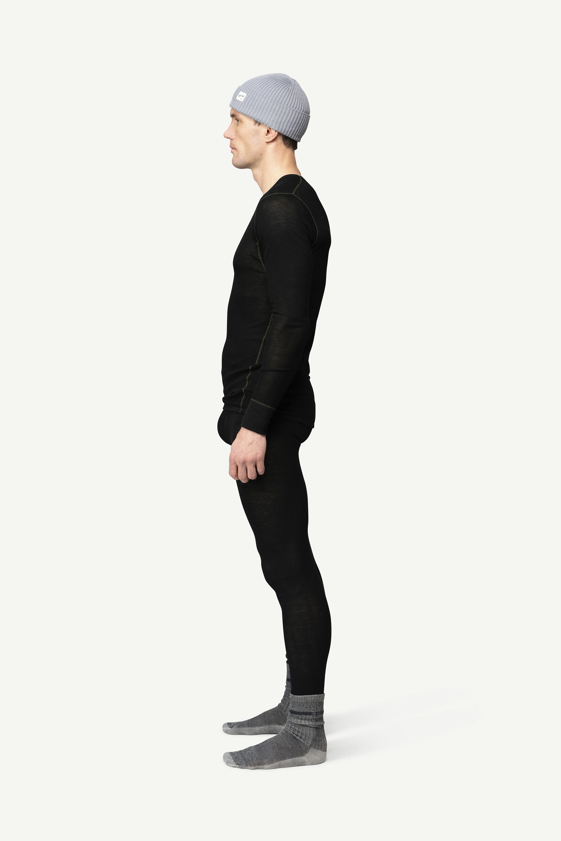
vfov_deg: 28.8
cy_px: 420
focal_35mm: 70
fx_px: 1636
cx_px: 280
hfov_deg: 19.5
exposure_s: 1/60
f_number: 5
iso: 500
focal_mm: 70
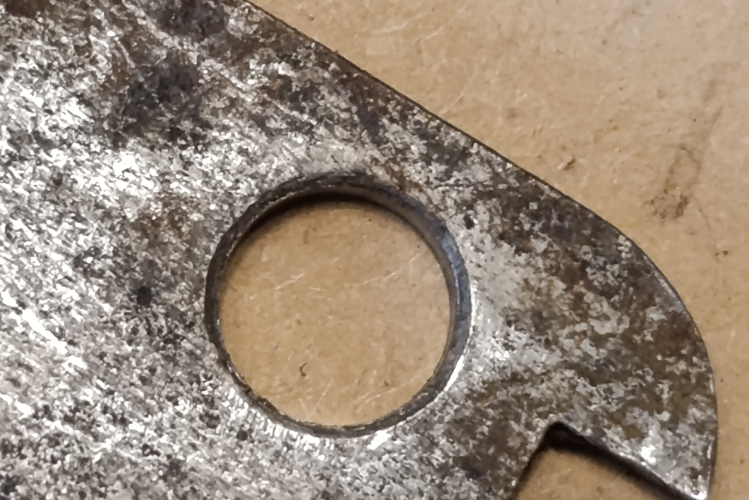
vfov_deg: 6.4
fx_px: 4494
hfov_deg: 9.5
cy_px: 318
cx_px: 247
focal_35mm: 216
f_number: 1.6
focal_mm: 6.14
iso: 1000
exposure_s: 1/100
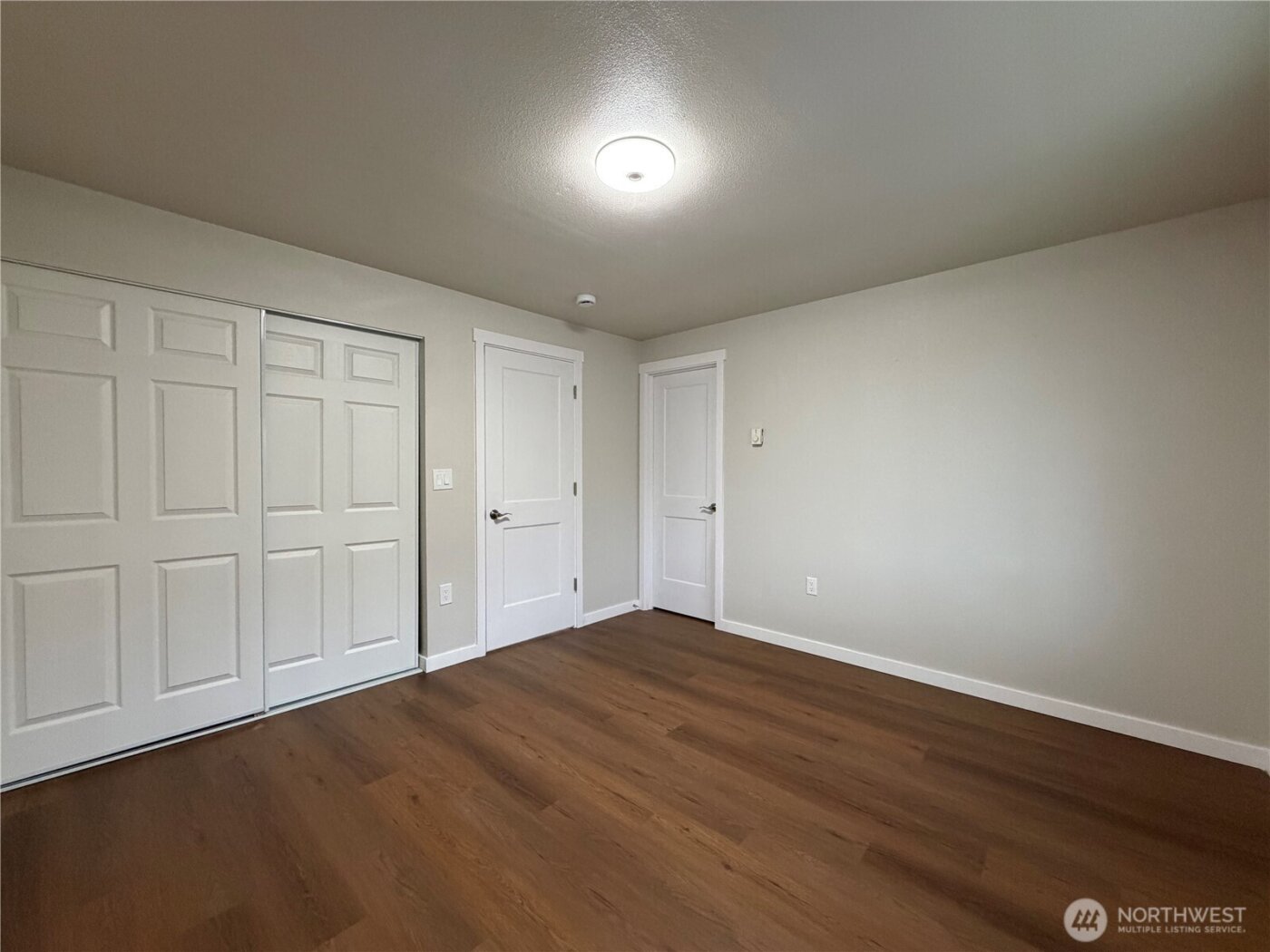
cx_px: 635
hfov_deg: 102.1
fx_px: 514
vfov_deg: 85.7
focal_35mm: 14
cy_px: 476
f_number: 2.2
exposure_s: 1/60
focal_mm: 2.22
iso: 400
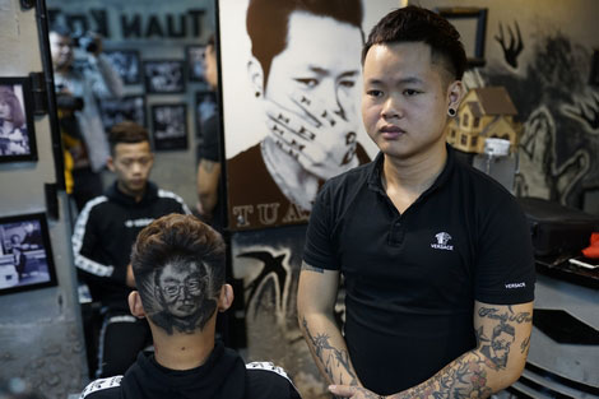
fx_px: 582
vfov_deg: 37.8
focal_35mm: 35
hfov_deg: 54.5
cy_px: 200
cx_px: 300
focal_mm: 35
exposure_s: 1/60
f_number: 2
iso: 500
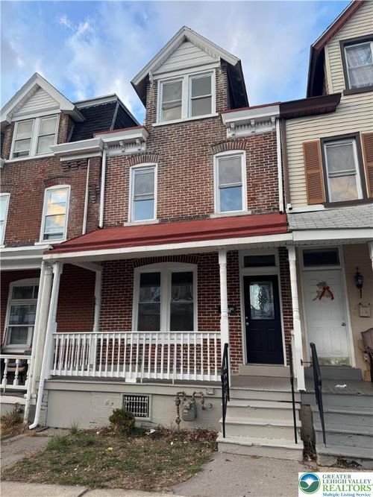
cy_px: 248
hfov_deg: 56.8
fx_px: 345
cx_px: 186
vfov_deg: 71.6
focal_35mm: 24
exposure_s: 1/271
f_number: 1.78
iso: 64
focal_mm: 6.76
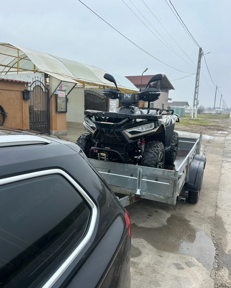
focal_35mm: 28
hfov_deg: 51.5
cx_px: 113
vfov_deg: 62.2
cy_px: 150
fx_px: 239
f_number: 1.5
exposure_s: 1/1295
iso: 50
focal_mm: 5.7
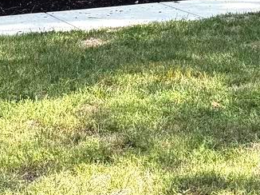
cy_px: -255
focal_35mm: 151
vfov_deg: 9.0
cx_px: 200
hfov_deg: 13.0
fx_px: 1133
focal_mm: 6.76
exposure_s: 1/920
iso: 80
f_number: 1.78
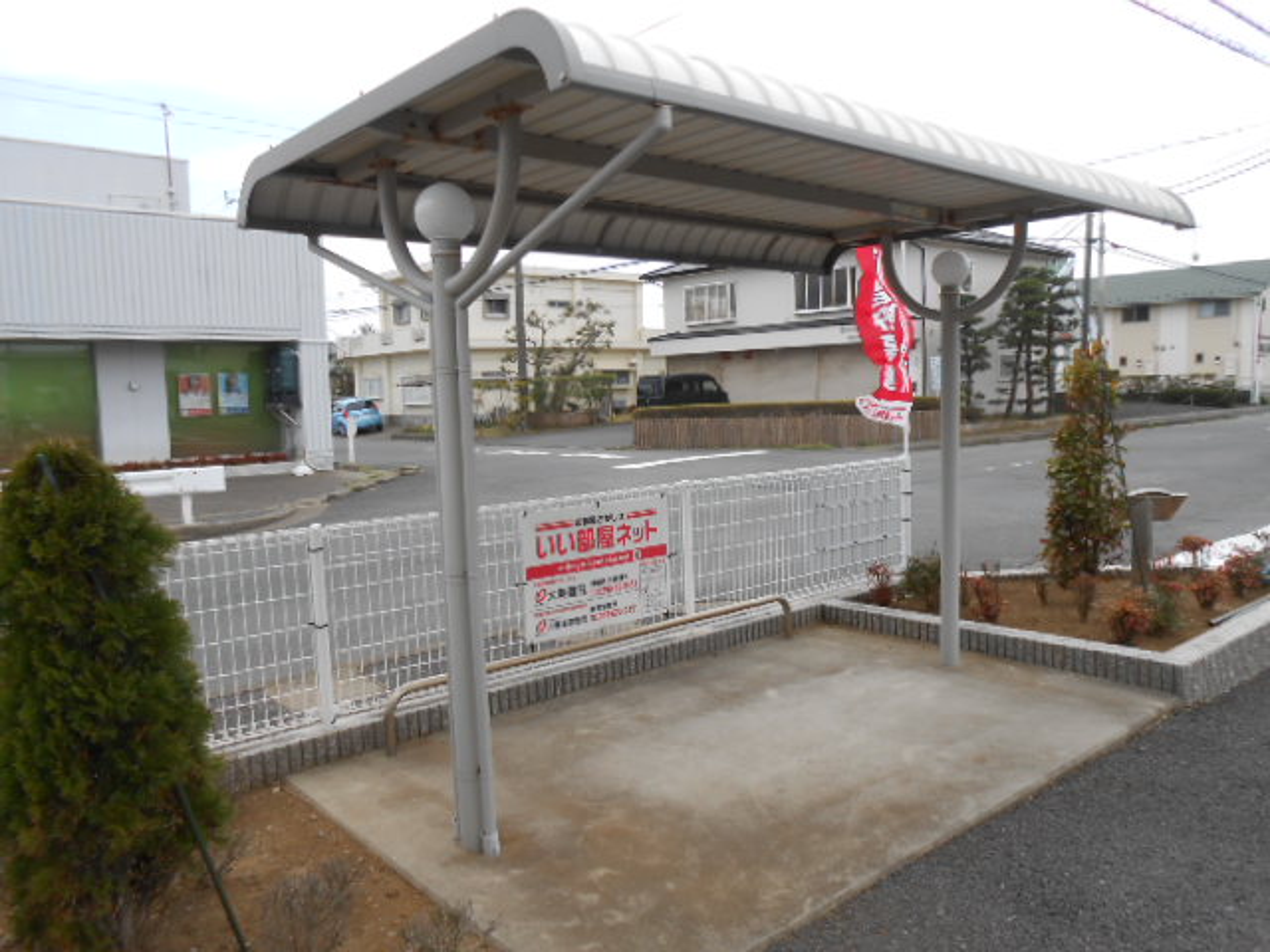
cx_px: 635
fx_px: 954
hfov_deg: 67.3
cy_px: 476
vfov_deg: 53.1
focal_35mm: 26
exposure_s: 1/400
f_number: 3.5
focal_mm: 4.6
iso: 80
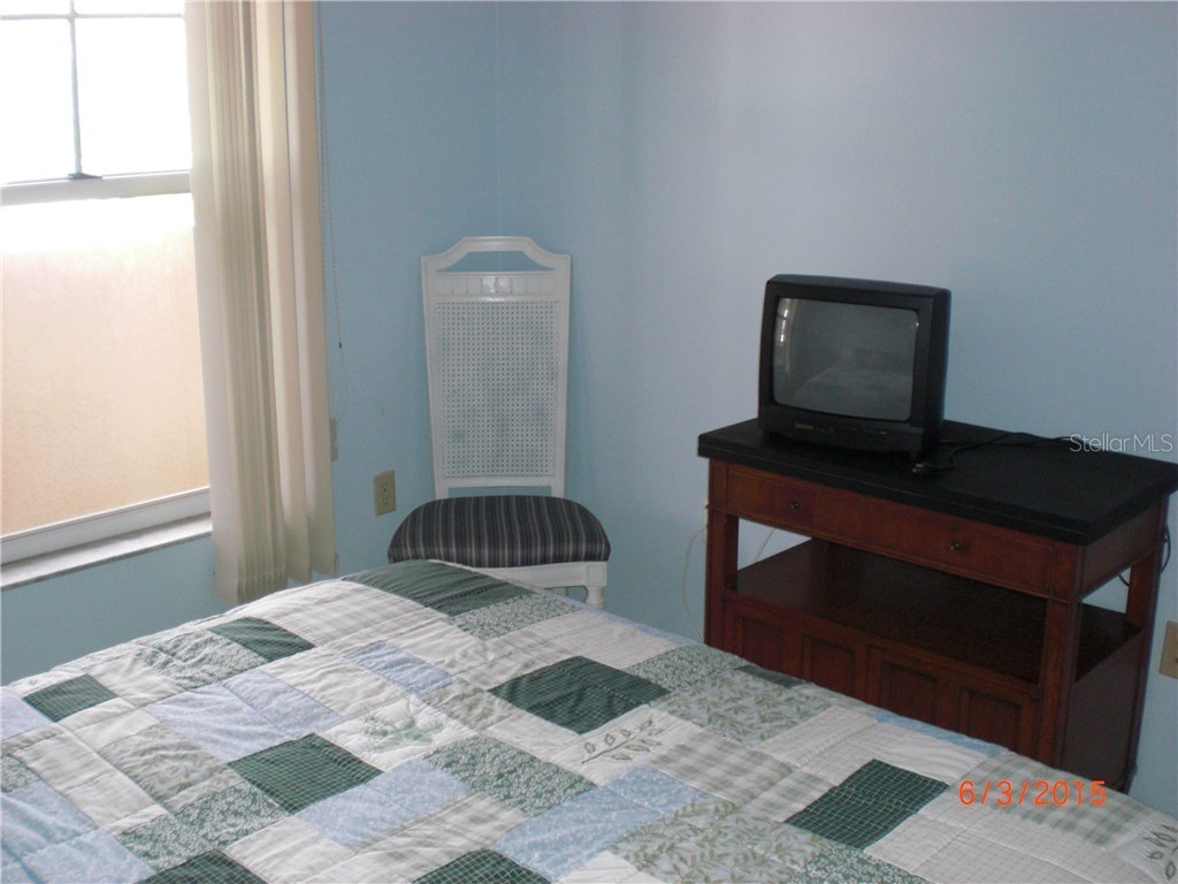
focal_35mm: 38
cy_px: 442
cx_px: 589
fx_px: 1293
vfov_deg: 37.7
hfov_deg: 49.0
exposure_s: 1/60
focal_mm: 6.3
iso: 200
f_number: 3.1
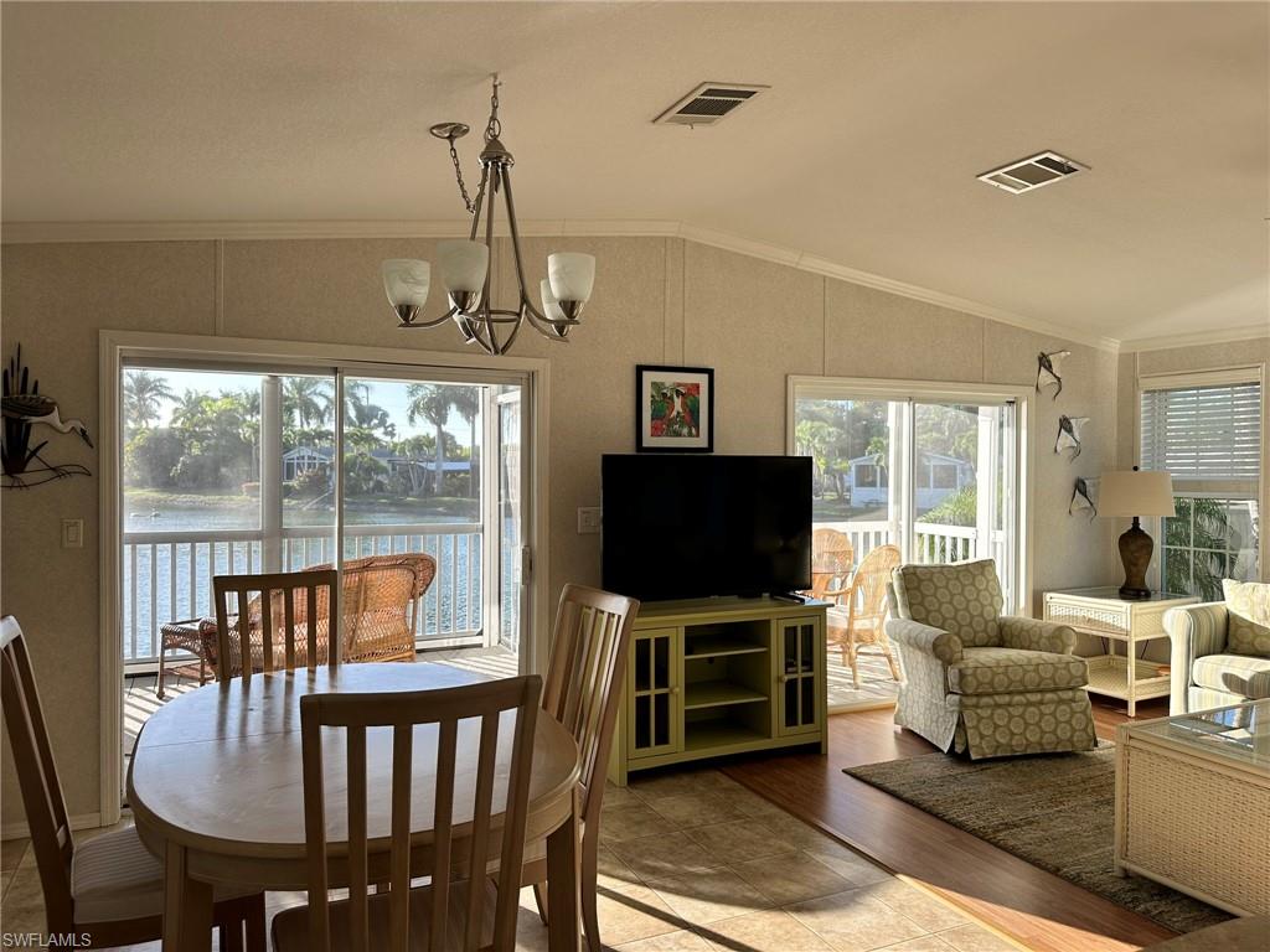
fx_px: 881
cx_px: 635
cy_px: 476
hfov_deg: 71.6
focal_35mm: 24
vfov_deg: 56.8
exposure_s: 1/386
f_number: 1.78
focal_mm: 6.86
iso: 80
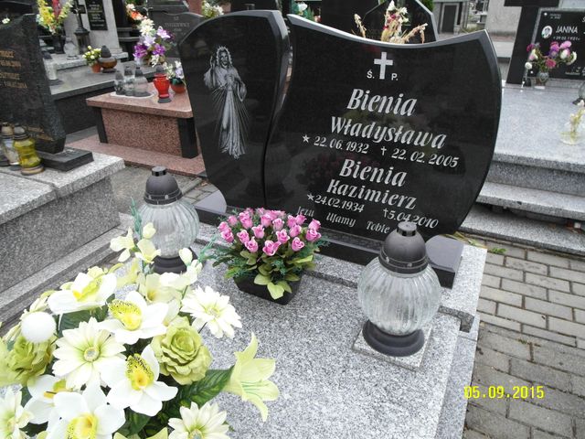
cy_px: 220
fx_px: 406
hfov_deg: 71.6
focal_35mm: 24
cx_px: 292
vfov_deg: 56.8
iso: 80
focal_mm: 5.2
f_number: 3.4
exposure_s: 1/90
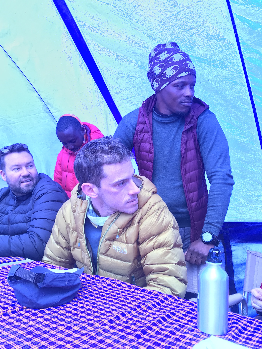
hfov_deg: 46.8
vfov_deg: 60.0
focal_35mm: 30
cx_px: 125
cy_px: 181
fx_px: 303
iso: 25
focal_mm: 3.99
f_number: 1.8
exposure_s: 1/33
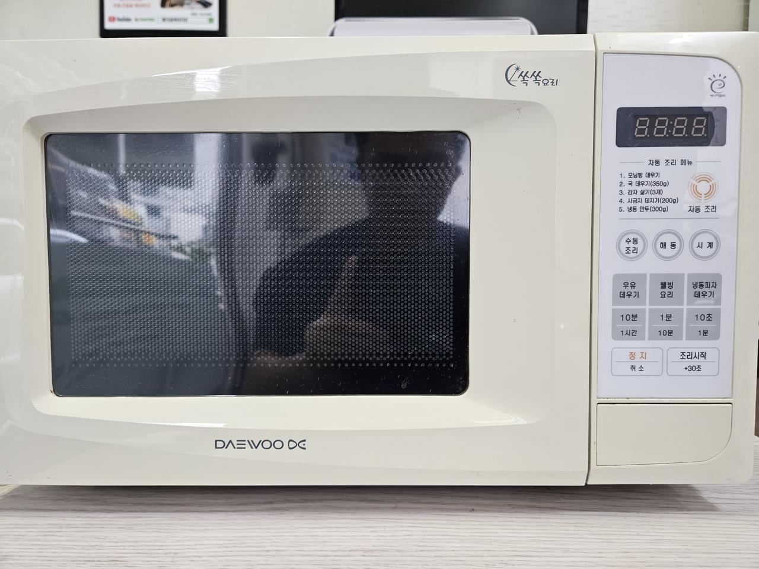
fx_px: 504
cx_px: 380
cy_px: 284
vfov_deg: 58.9
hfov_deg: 73.9
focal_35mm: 23
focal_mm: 5.4
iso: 160
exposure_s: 1/120
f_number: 1.8
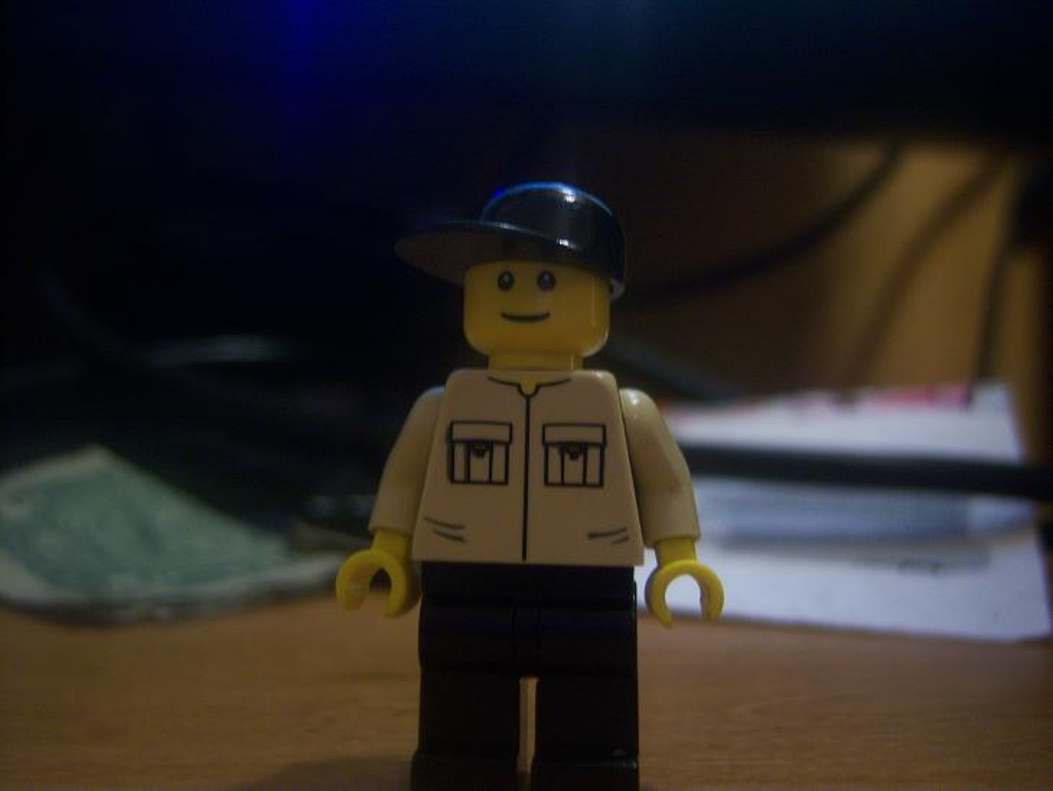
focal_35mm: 36
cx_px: 526
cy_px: 396
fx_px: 1095
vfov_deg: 39.7
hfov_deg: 51.3
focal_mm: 7.5
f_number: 2.8
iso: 160
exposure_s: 1/8
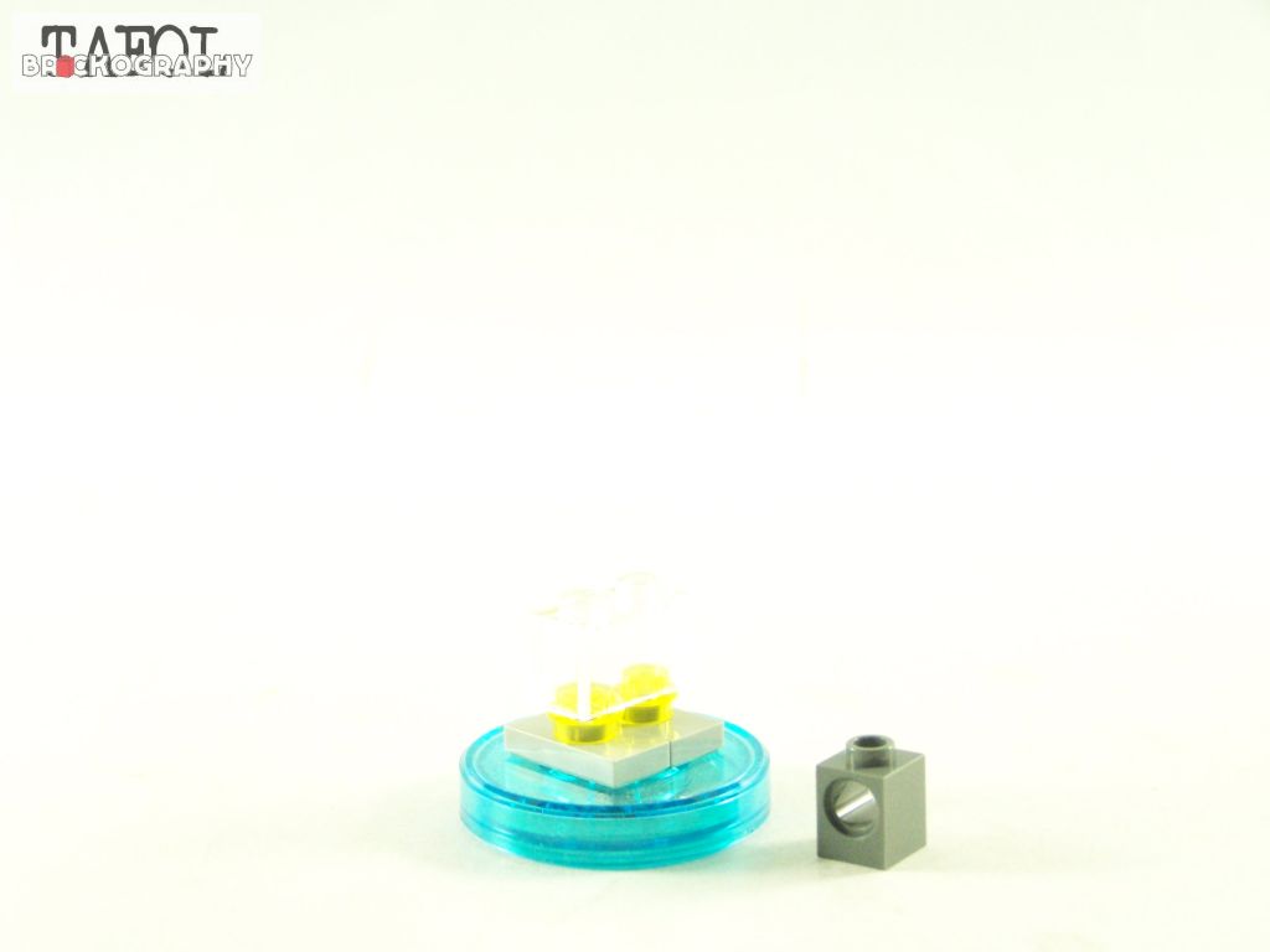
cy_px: 476
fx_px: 2752
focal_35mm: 75
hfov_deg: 26.0
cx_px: 635
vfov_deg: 19.6
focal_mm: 12.4
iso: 400
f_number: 3.2
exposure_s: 1/60
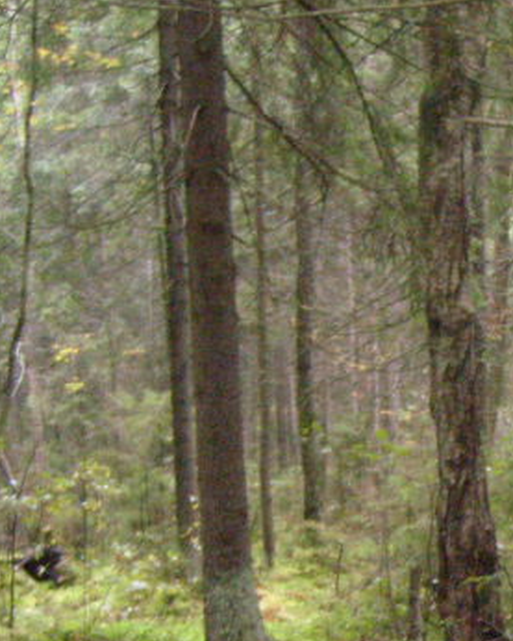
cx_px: 820
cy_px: 589
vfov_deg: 18.6
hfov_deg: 14.1
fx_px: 1916
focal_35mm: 101
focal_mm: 5.8
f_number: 2.8
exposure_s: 1/30
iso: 800
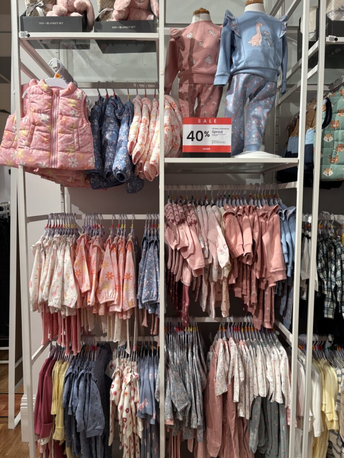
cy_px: 229
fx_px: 345
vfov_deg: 67.3
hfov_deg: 53.1
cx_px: 172
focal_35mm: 26
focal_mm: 5.96
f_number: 1.6
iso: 100
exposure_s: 1/100
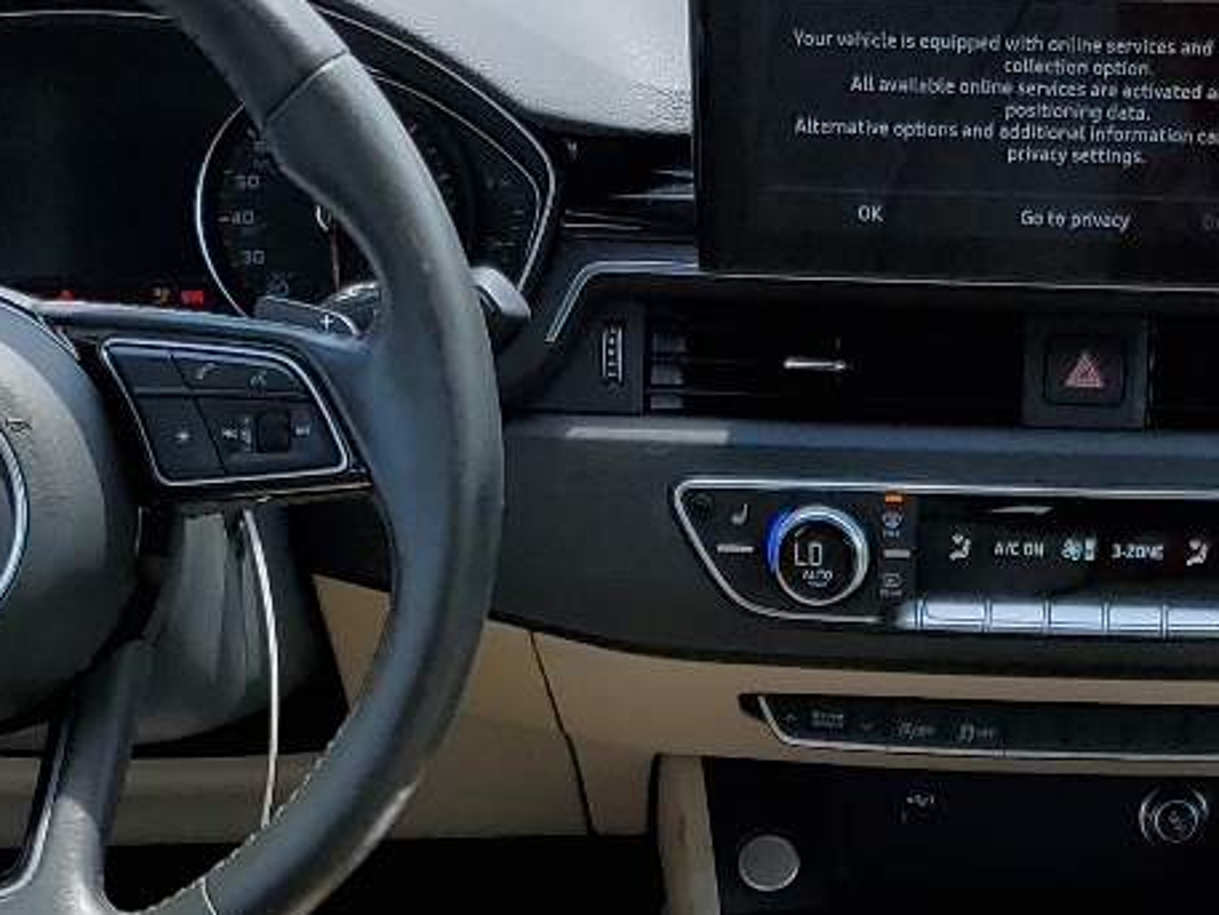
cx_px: 971
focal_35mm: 91
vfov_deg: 15.1
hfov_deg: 21.3
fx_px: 3205
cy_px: 1336
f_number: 1.5
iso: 50
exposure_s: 1/1250
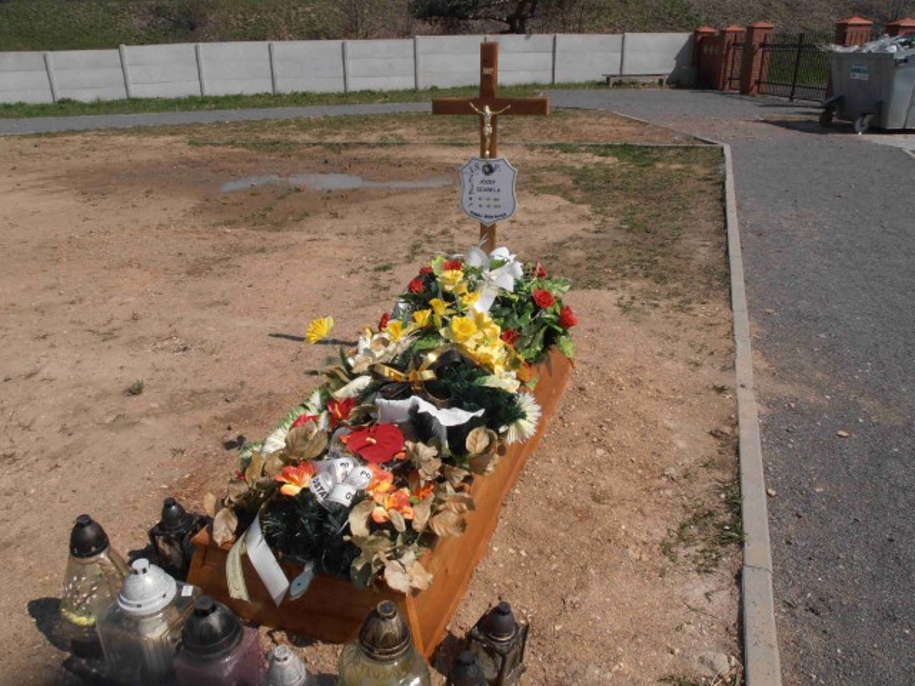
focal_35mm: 30
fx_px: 793
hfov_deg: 60.0
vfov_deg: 46.8
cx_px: 458
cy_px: 343
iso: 80
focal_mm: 5.25
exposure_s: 1/2000
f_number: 3.5
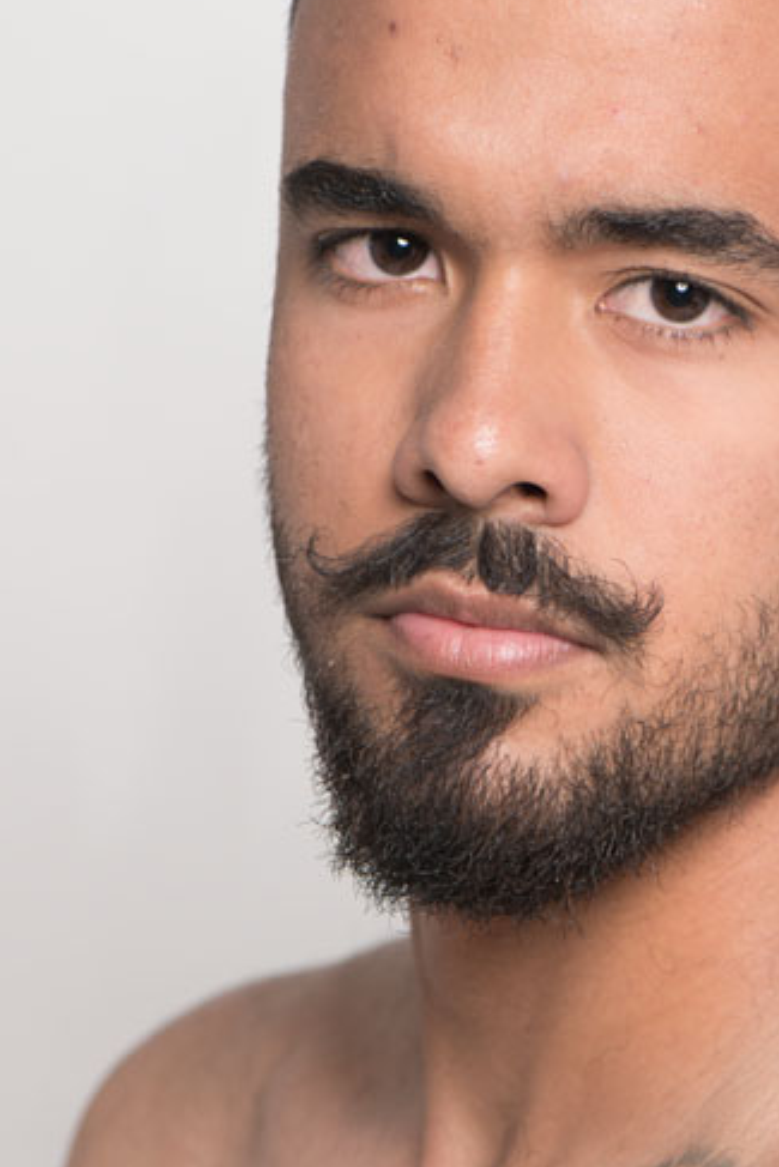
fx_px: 7168
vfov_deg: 9.3
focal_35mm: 221
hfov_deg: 6.2
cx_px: 600
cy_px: 633
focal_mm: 105
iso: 100
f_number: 5.6
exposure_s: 1/160
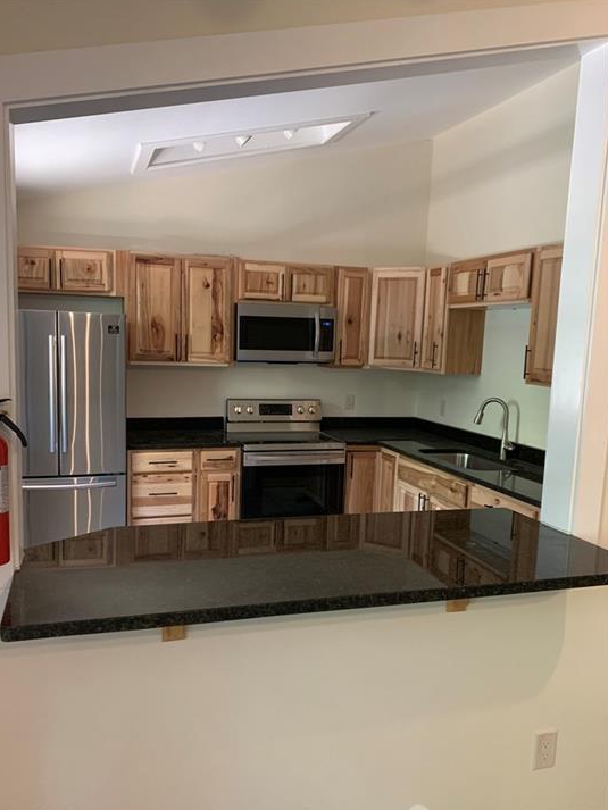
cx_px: 284
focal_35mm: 28
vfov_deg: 63.4
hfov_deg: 49.7
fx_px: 656
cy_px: 432
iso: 250
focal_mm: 4.25
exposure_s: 1/60
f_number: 1.8
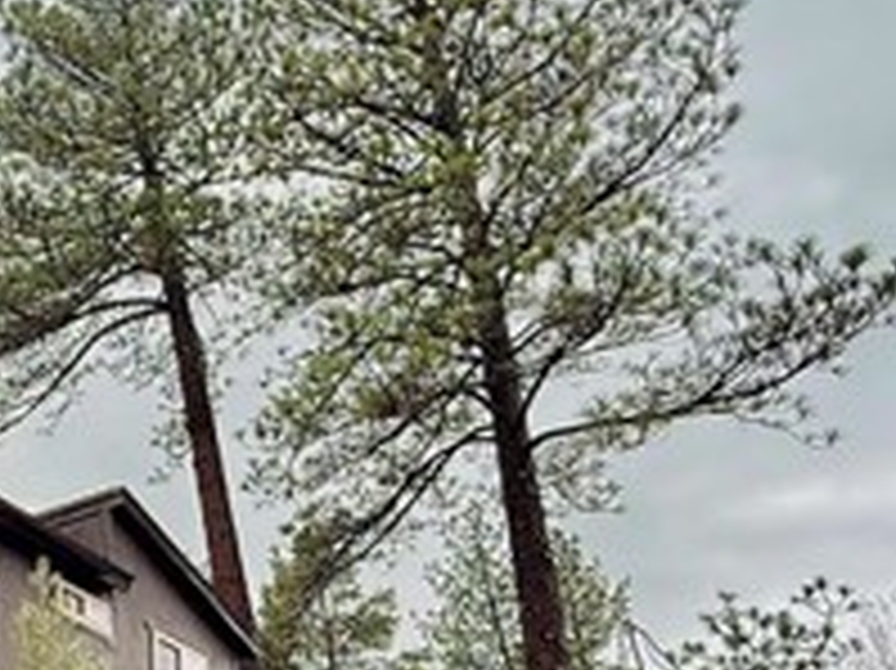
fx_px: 1164
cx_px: 68
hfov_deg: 38.8
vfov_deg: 31.3
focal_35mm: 45
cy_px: 544
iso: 64
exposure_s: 1/237
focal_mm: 2.22
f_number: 2.2
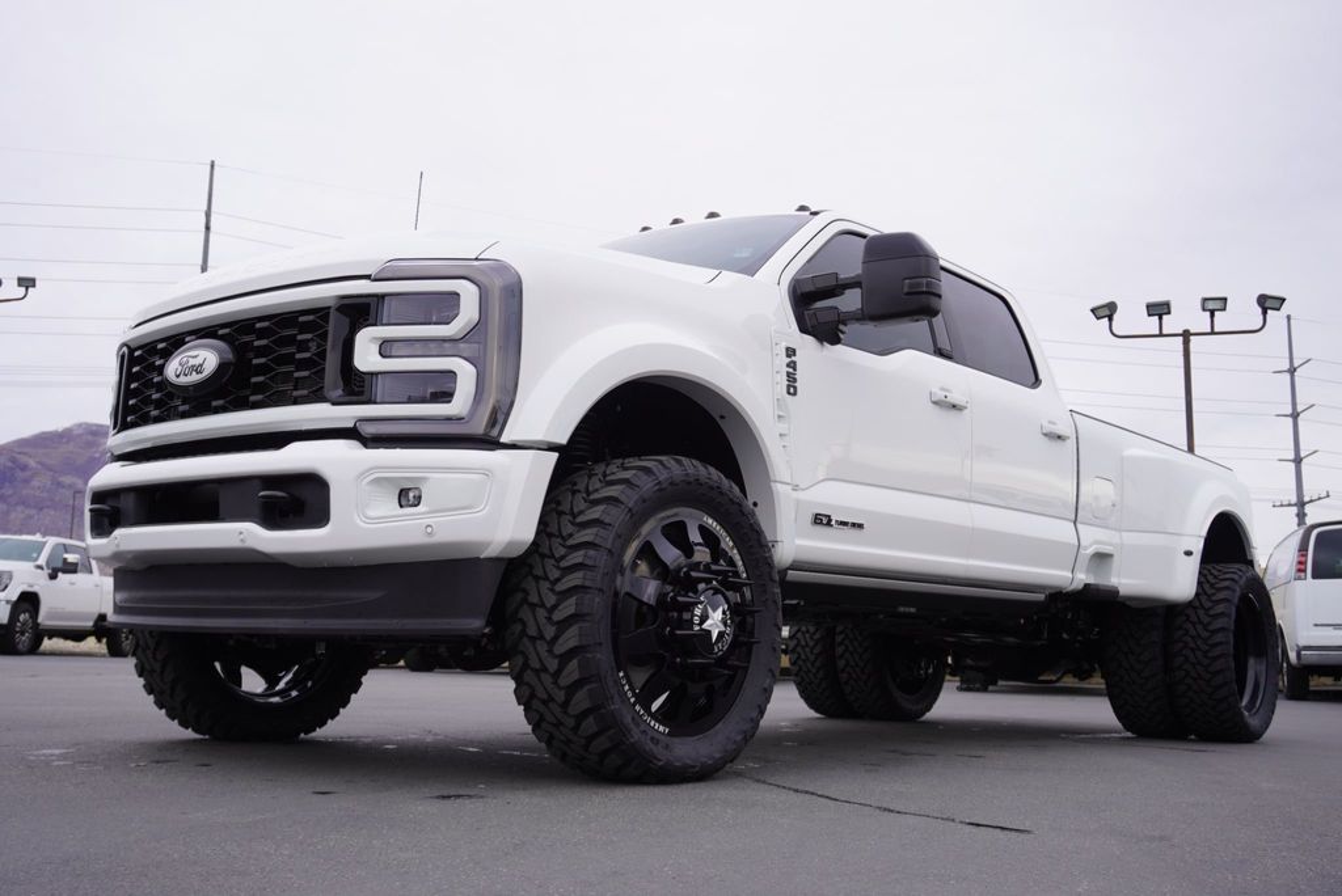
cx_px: 671
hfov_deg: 53.1
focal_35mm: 36
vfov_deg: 36.9
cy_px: 448
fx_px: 1343
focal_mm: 24
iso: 100
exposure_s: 1/80
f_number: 5.6
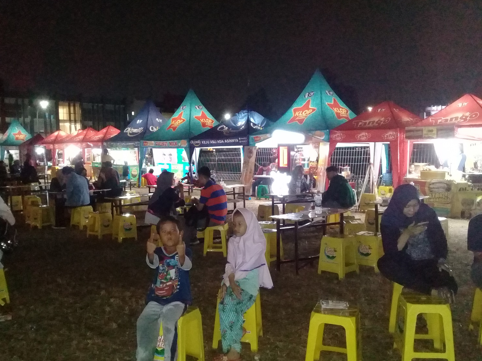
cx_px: 219
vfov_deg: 41.8
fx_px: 473
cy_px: 196
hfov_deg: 53.9
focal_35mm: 34
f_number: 2.2
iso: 1000
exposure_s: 1/15
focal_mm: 3.3
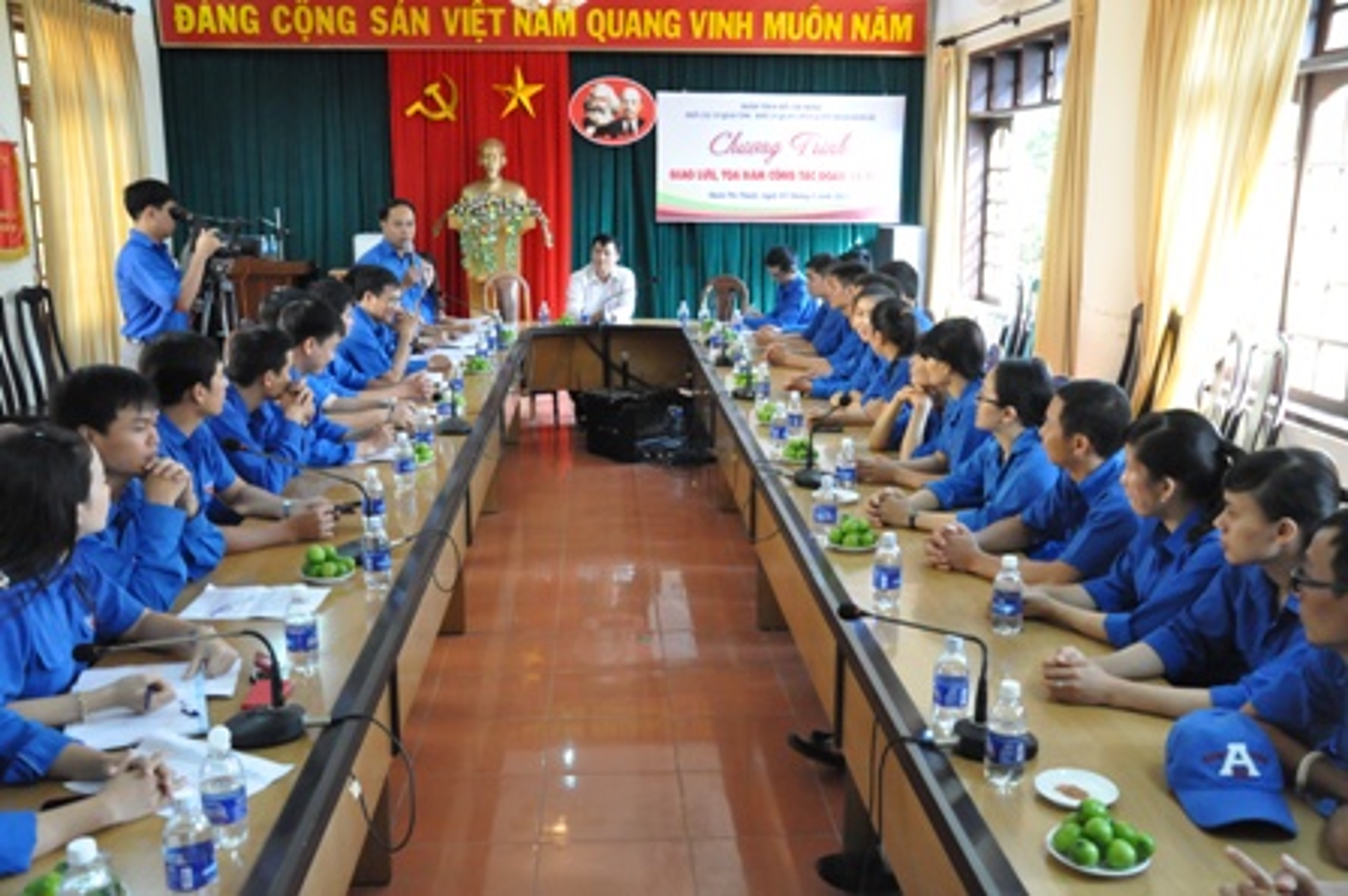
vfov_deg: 39.9
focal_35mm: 33
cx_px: 674
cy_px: 448
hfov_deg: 57.3
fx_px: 1235
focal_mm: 22
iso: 3200
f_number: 7.1
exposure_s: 1/50
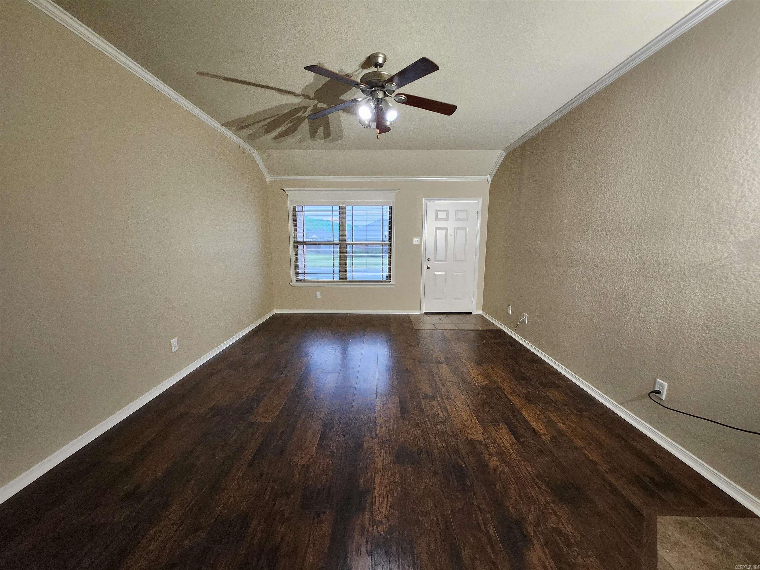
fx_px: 285
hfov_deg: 106.2
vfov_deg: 89.9
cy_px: 285
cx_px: 380
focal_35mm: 13
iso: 250
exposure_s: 1/60
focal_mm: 1.74
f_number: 2.2
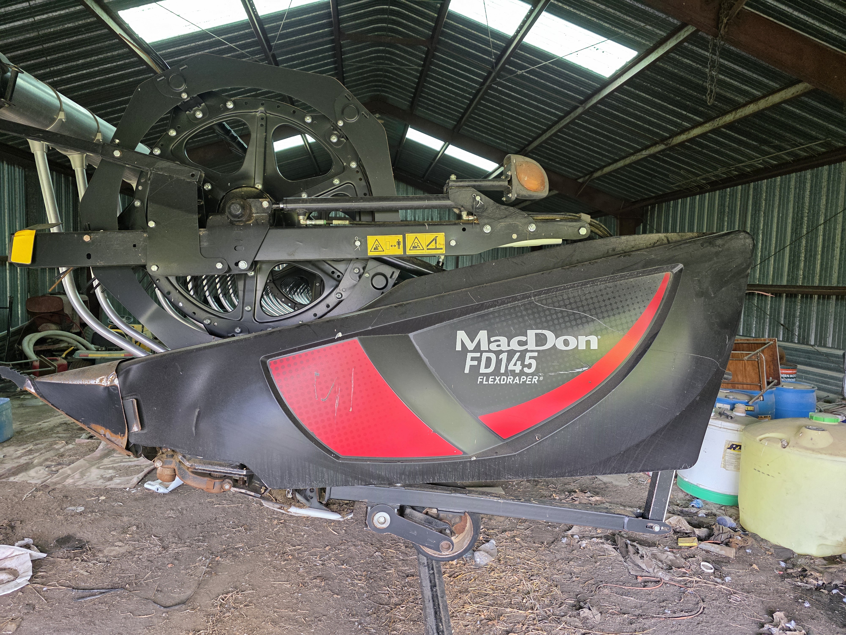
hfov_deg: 73.9
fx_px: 562
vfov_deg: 58.9
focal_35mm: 23
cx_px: 423
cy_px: 318
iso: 200
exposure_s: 1/120
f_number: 1.7
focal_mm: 6.3
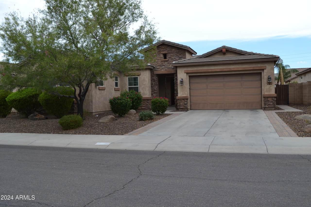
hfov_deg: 57.2
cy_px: 104
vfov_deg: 40.0
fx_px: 285
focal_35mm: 33
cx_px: 156
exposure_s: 1/160
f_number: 6.3
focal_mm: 22
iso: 100
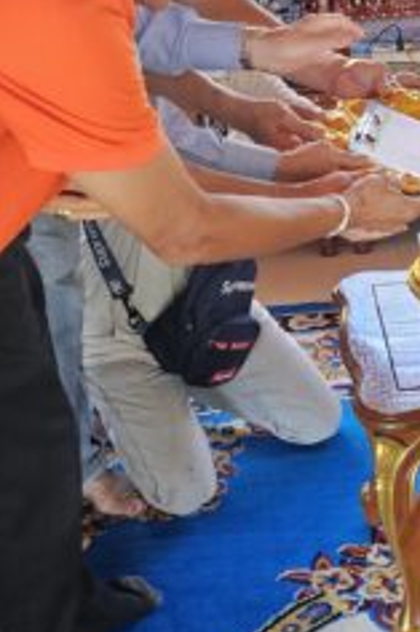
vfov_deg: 25.5
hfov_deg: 17.2
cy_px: 107
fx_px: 1367
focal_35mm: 78
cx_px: 383
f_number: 1.7
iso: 200
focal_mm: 6.3
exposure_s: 1/100
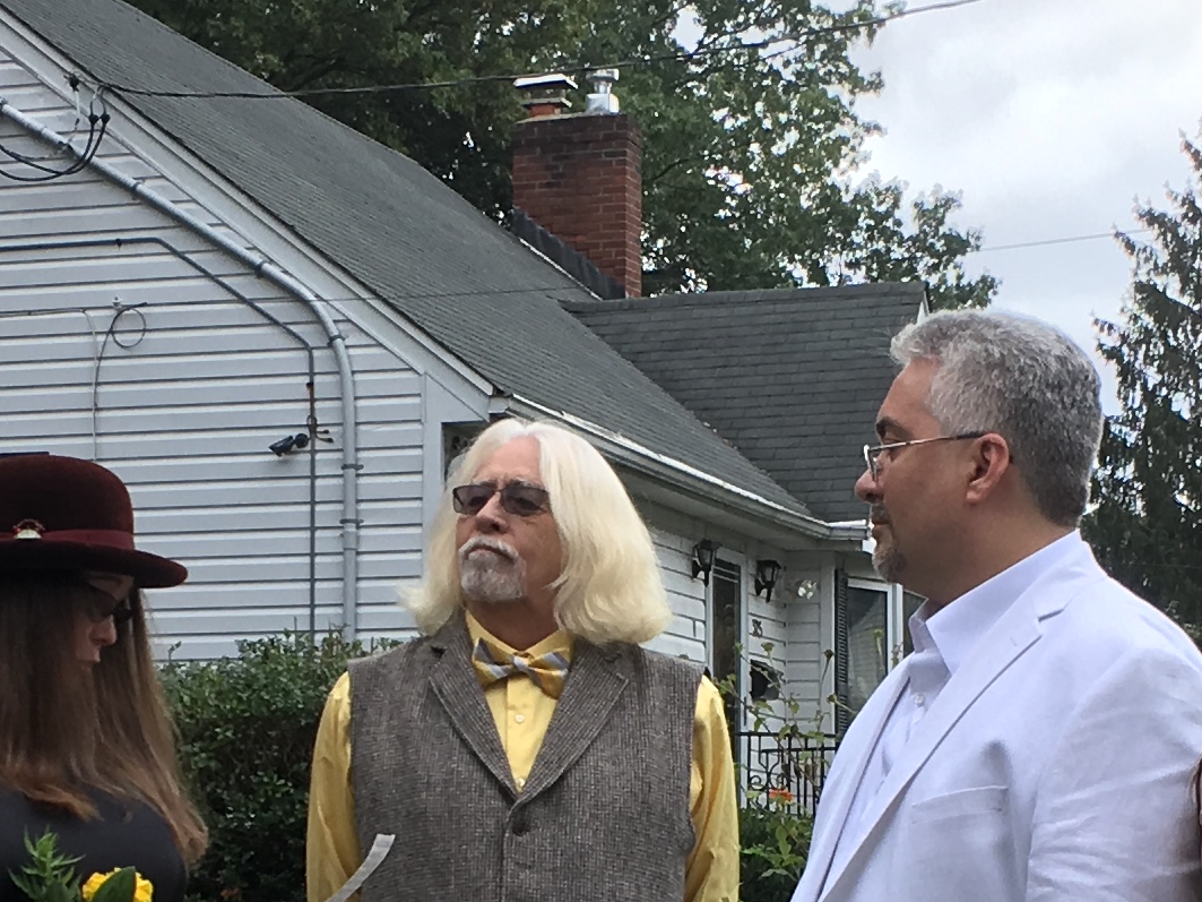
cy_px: 824
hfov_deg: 17.9
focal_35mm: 110
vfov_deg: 13.3
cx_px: 447
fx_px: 3819
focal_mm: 4.15
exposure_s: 1/610
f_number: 2.2
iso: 25
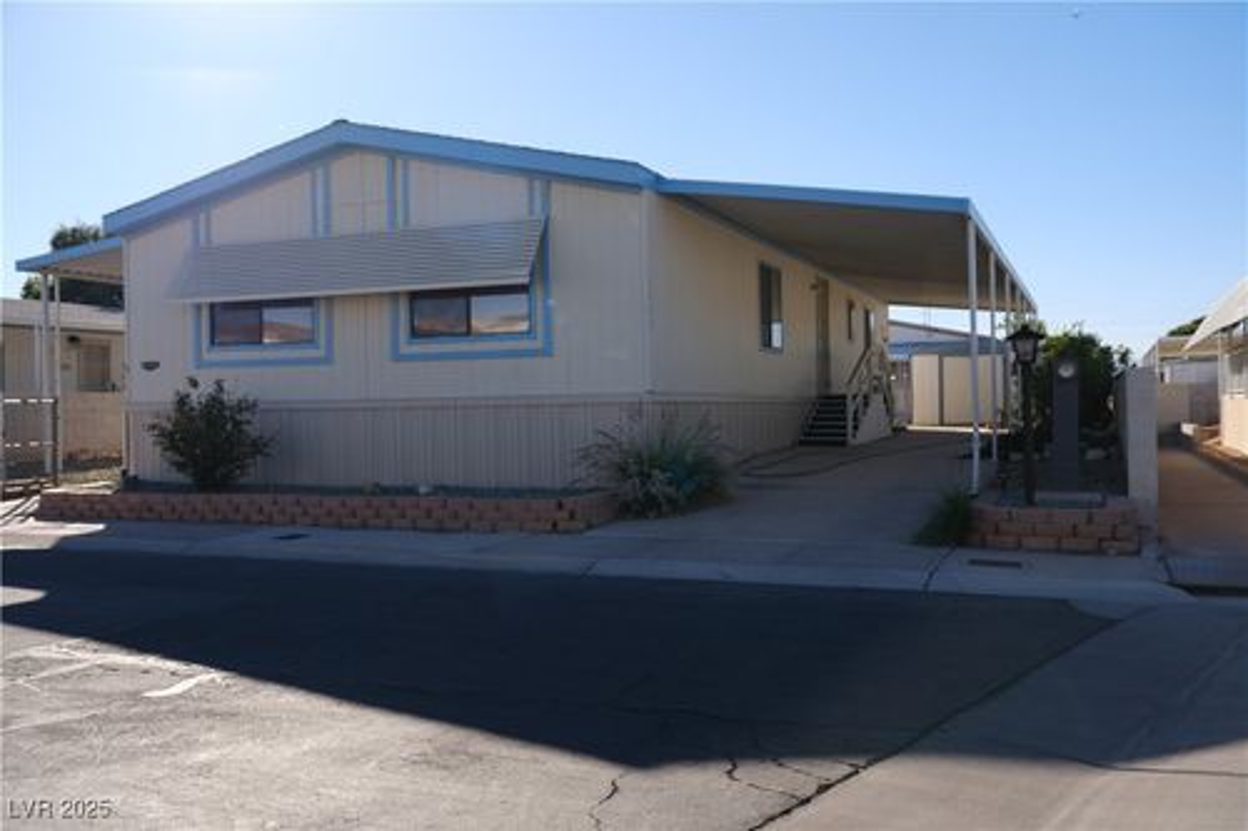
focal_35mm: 33
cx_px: 624
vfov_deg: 39.9
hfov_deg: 57.2
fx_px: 1144
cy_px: 416
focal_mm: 22.3
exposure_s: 1/105
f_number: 4
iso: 125
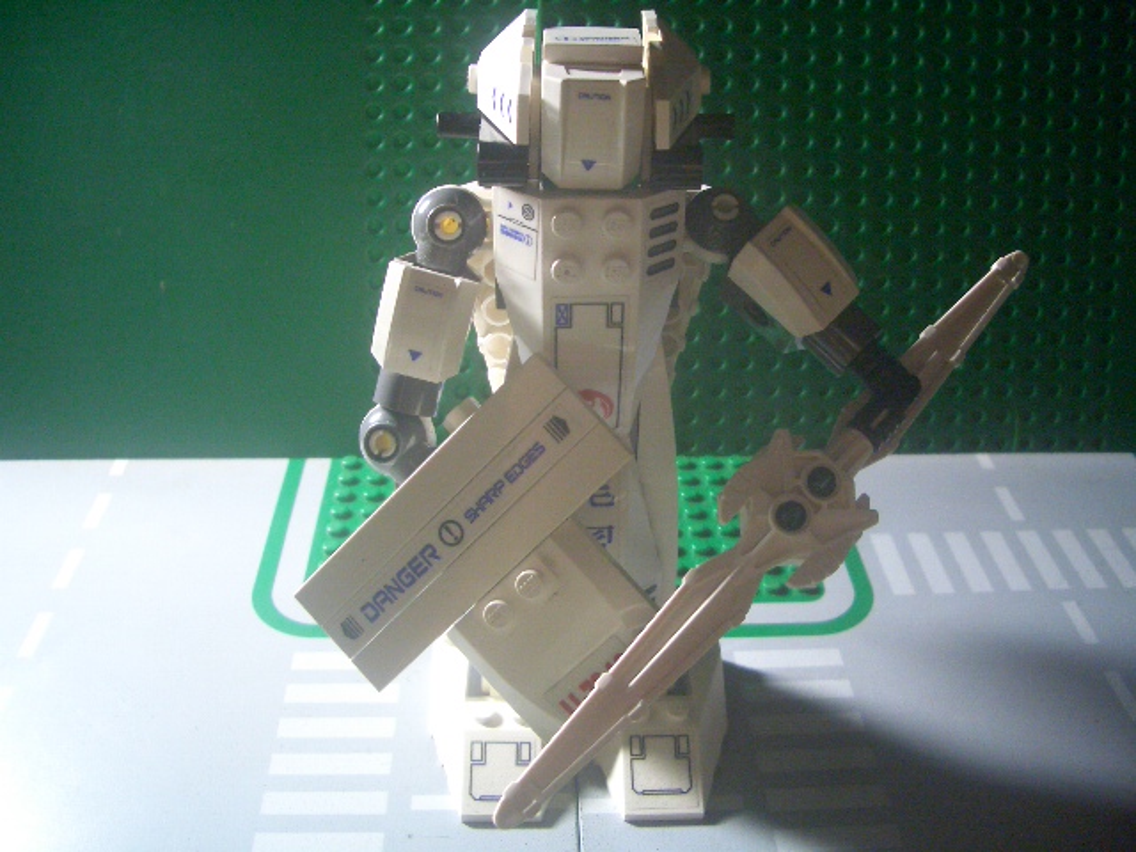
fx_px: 1149
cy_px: 426
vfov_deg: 40.7
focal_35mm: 35
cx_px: 568
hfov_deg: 52.6
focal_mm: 5.8
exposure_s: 1/25
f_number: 2.6
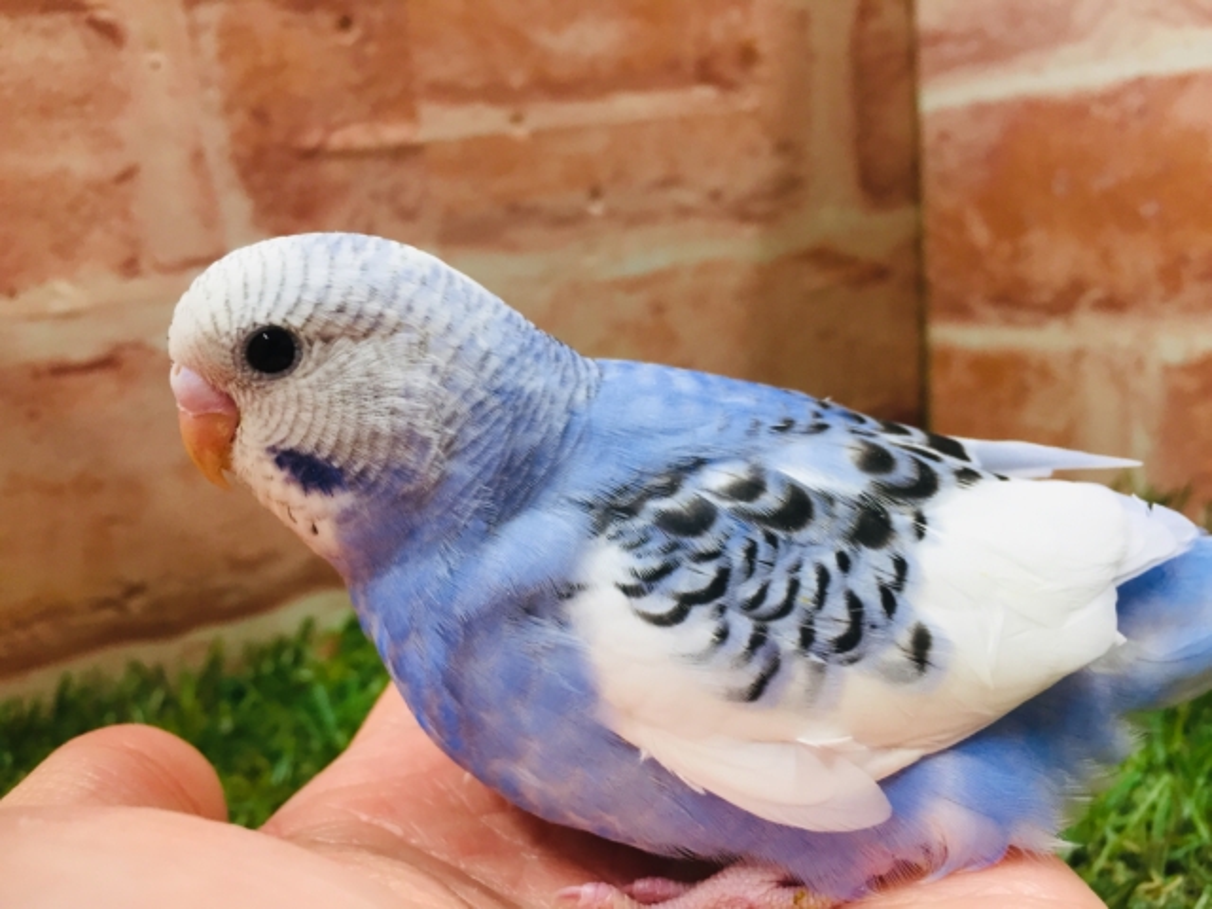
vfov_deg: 48.2
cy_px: 454
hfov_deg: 61.7
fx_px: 1015
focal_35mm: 29
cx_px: 606
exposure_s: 1/30
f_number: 2.2
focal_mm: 4.15
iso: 40
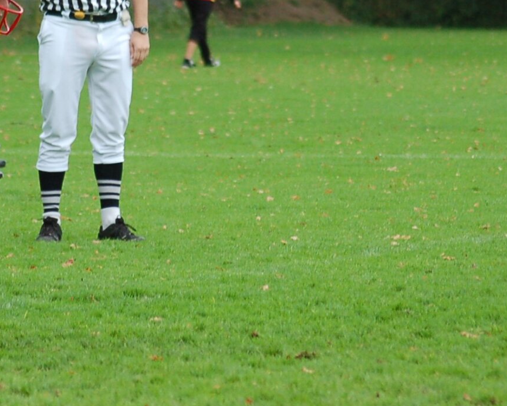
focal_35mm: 537
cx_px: 144
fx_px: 8057
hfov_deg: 3.6
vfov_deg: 2.9
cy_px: 95
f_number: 4.5
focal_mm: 150
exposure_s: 1/500
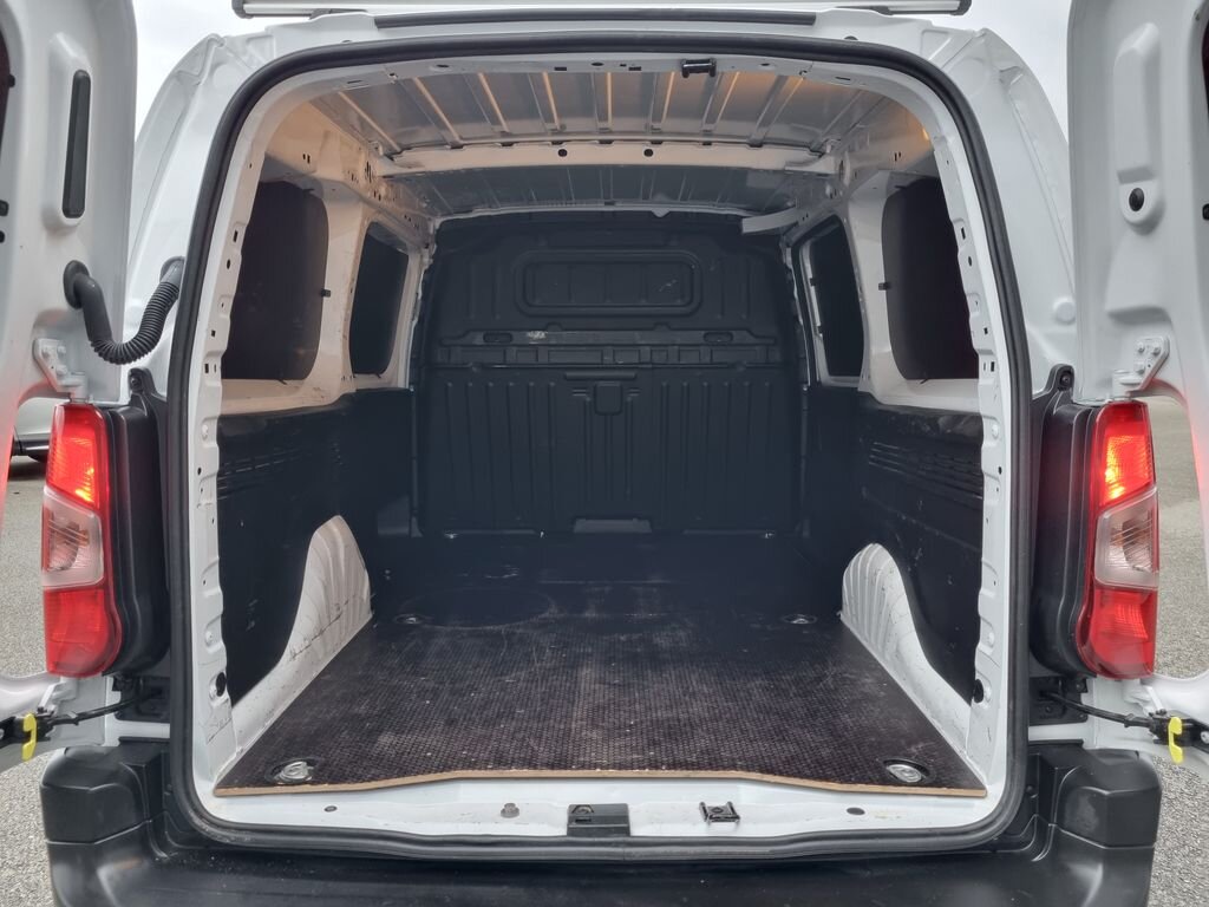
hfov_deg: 67.3
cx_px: 604
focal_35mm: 26
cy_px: 454
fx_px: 908
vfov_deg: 53.1
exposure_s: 1/50
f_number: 1.8
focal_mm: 5.4
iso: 320
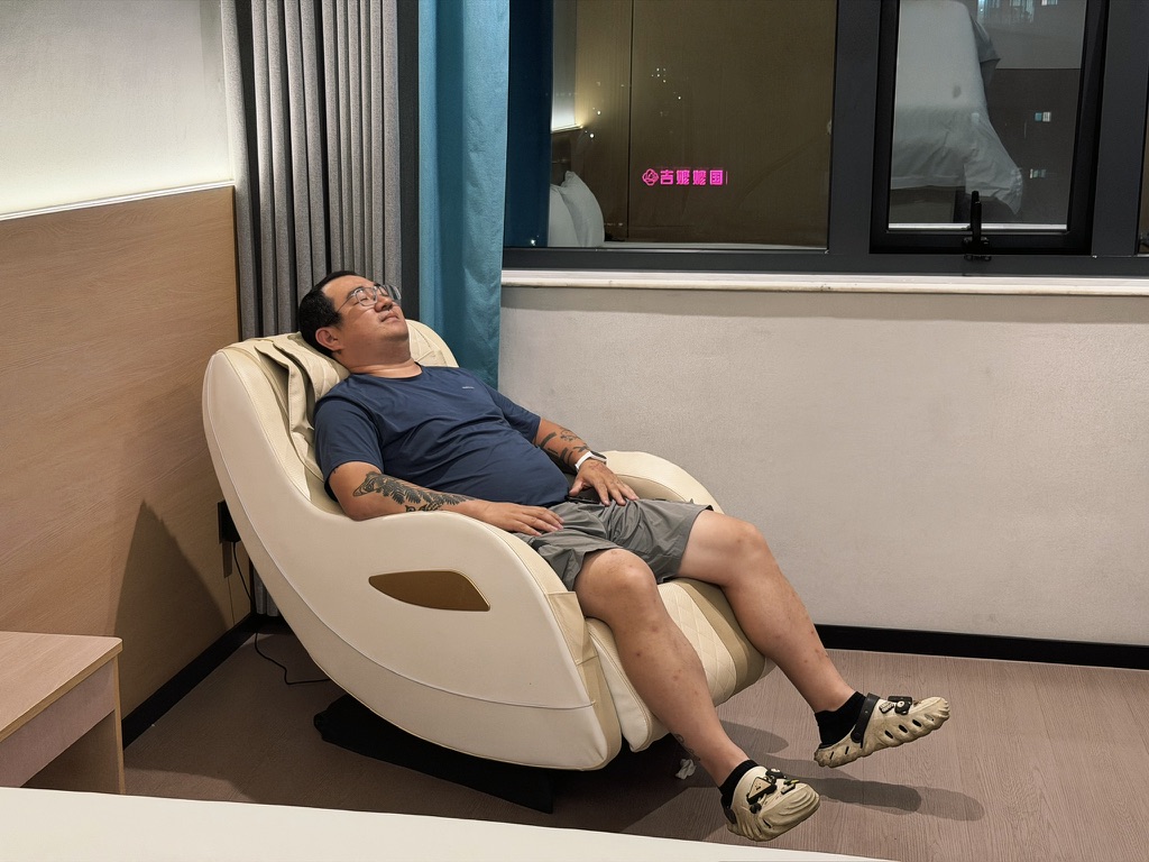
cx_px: 574
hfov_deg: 39.7
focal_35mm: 48
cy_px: 431
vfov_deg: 30.3
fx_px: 1593
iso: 200
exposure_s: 1/33
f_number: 1.78
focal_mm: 6.76
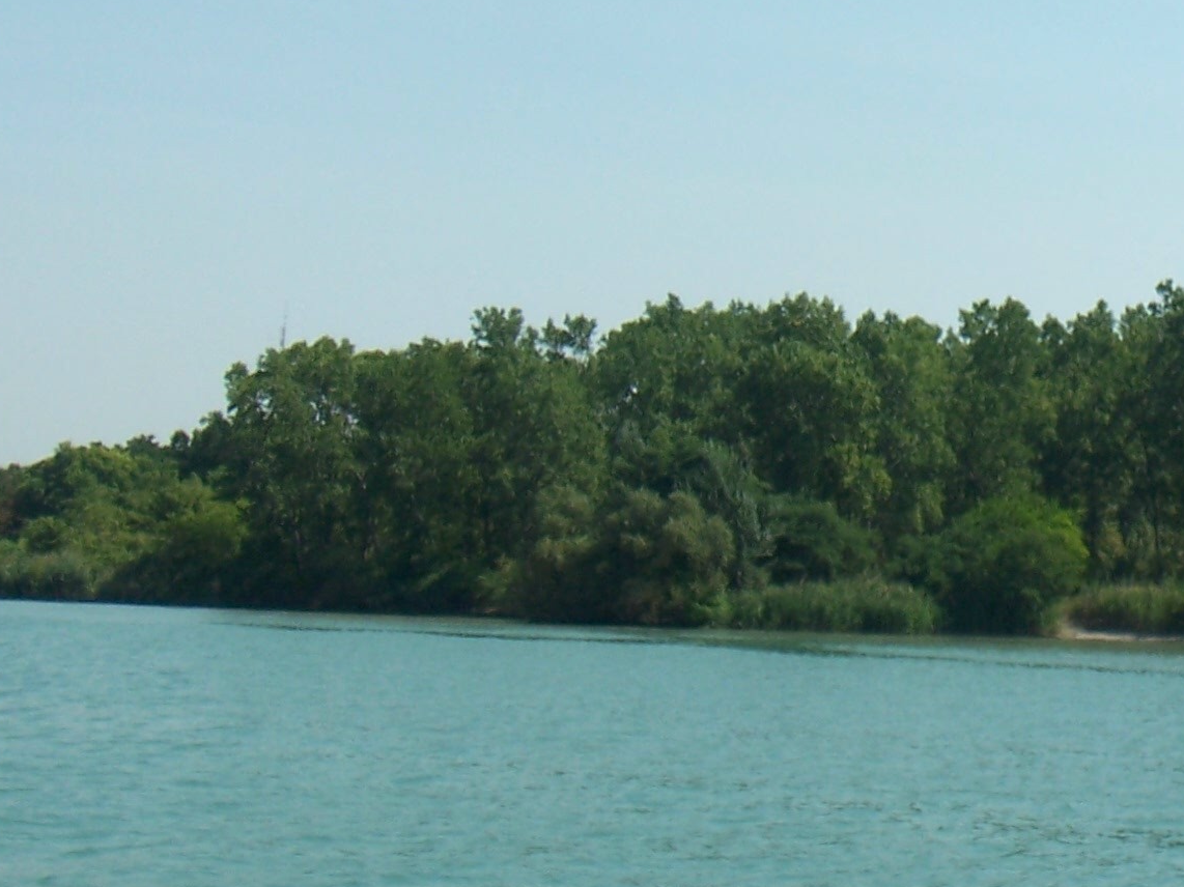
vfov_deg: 16.7
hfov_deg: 21.4
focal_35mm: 88
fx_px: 3009
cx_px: 1206
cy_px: 316
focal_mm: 6.4
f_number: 3.9
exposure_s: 1/640
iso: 64
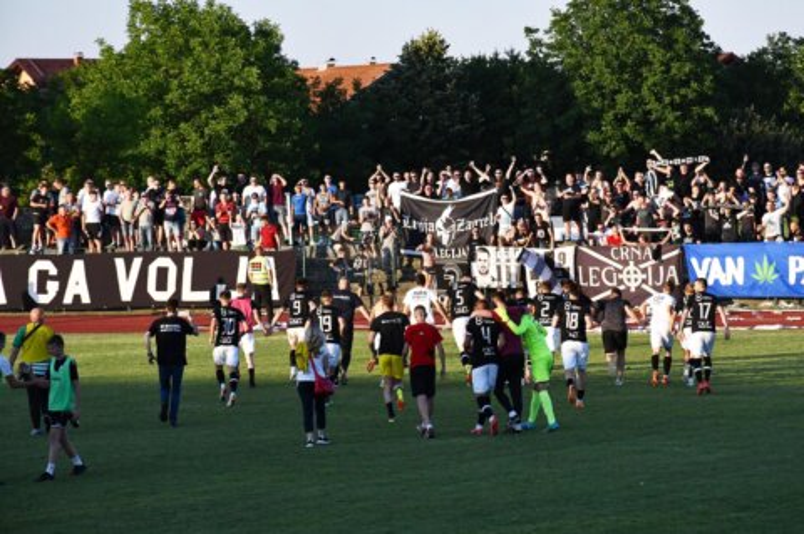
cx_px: 402
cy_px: 267
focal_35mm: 168
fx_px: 3748
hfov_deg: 12.2
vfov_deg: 8.2
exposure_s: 1/2500
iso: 1600
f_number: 10
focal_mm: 112
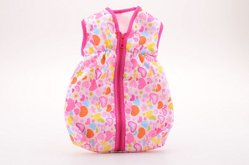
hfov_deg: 22.7
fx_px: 621
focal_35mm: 90
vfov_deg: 15.1
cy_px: 82
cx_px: 124
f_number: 13
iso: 100
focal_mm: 60
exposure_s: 1/125
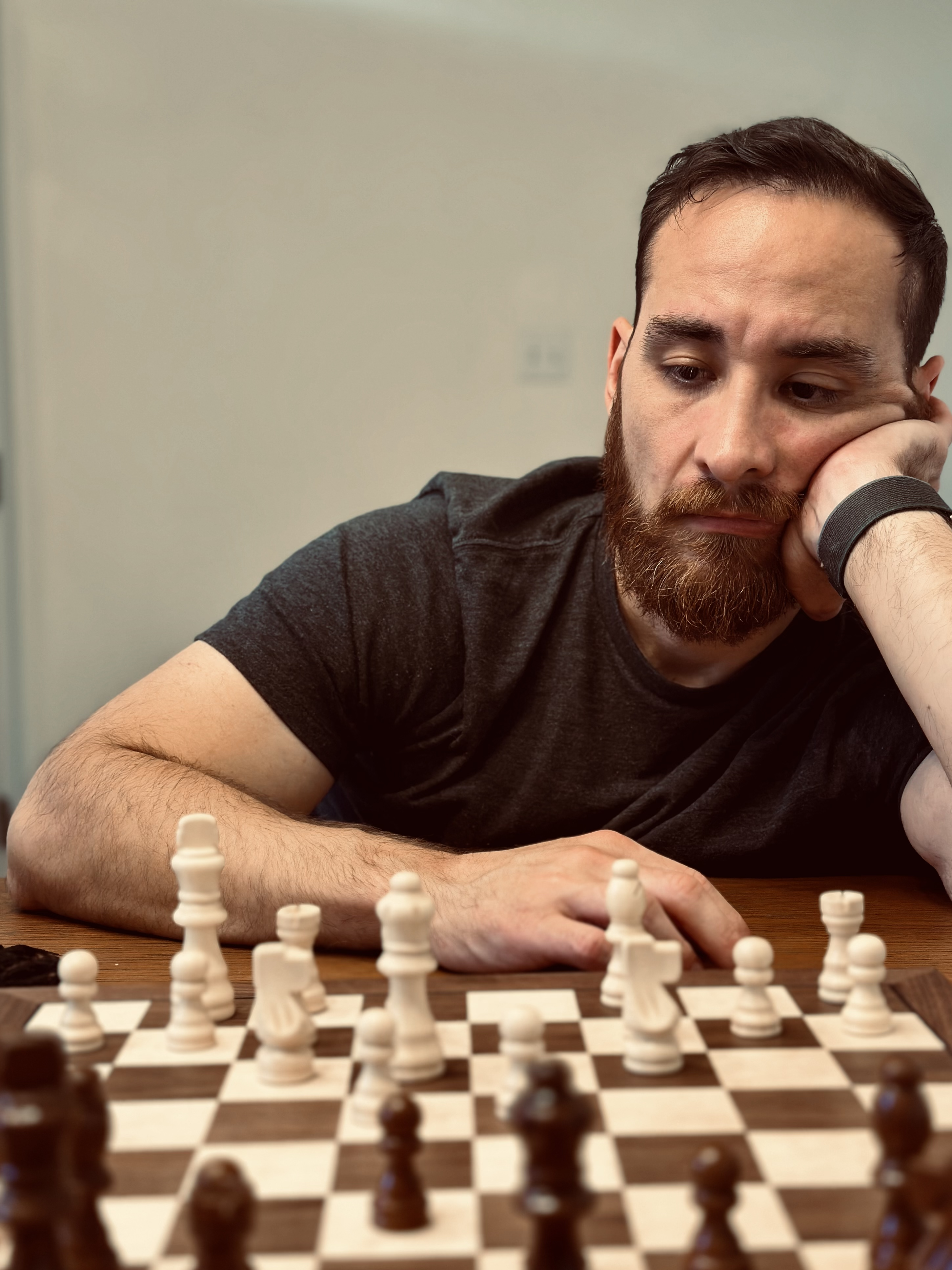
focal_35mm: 50
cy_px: 646
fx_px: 1834
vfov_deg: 38.2
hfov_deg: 29.1
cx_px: 480
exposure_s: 1/60
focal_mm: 6.86
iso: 200
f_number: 1.78
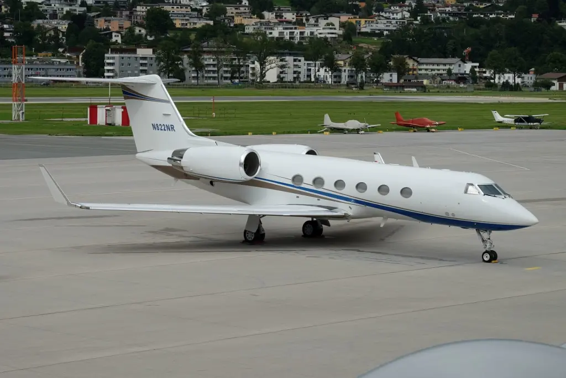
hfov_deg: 20.2
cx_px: 283
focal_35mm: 101
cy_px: 189
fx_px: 1588
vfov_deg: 13.6
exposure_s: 1/180
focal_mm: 67.1
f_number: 8
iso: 200
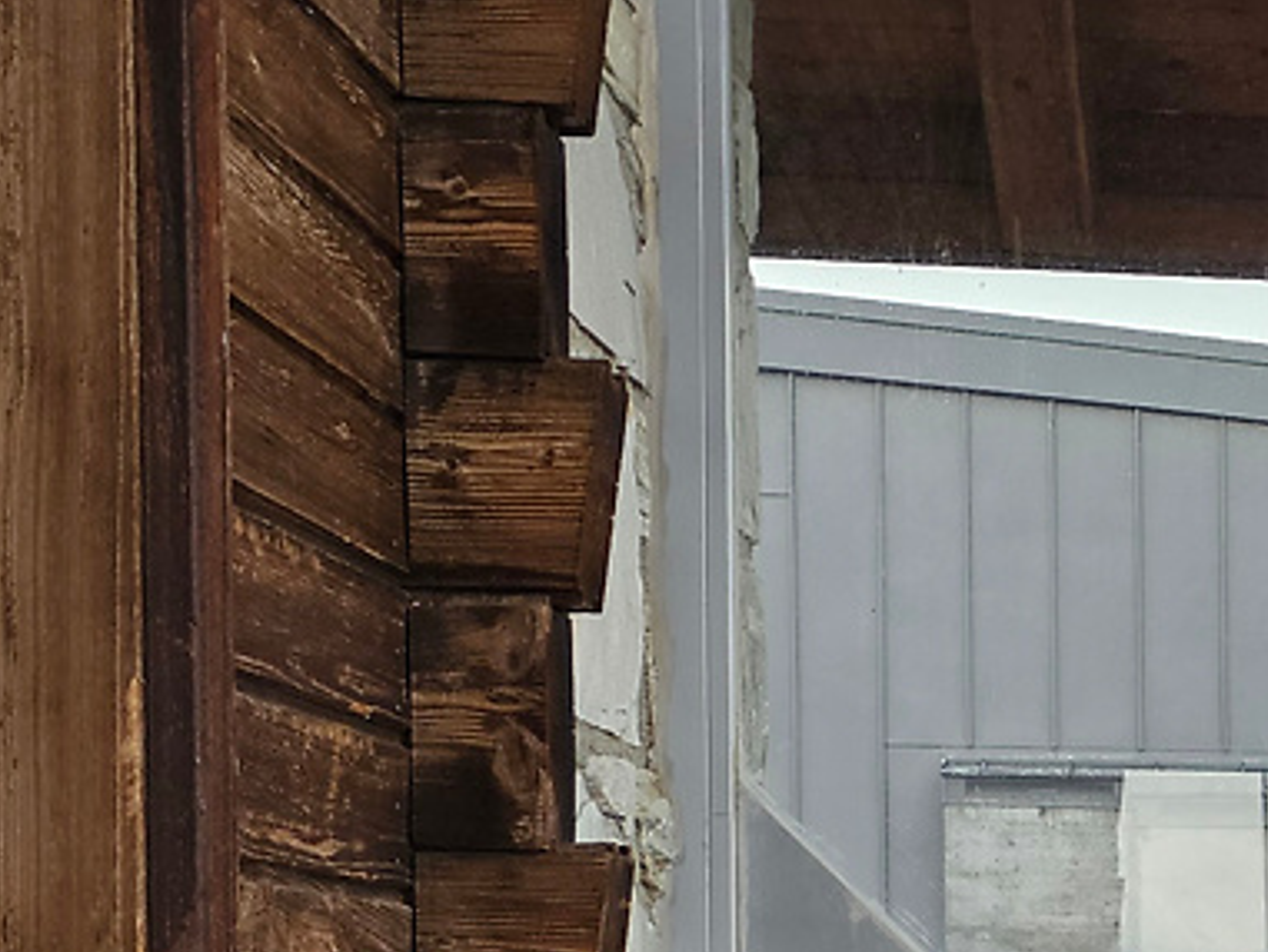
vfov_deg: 16.3
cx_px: 1767
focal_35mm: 87
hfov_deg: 20.1
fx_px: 3188
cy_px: 1162
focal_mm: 6.3
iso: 250
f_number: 1.7
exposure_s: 1/100
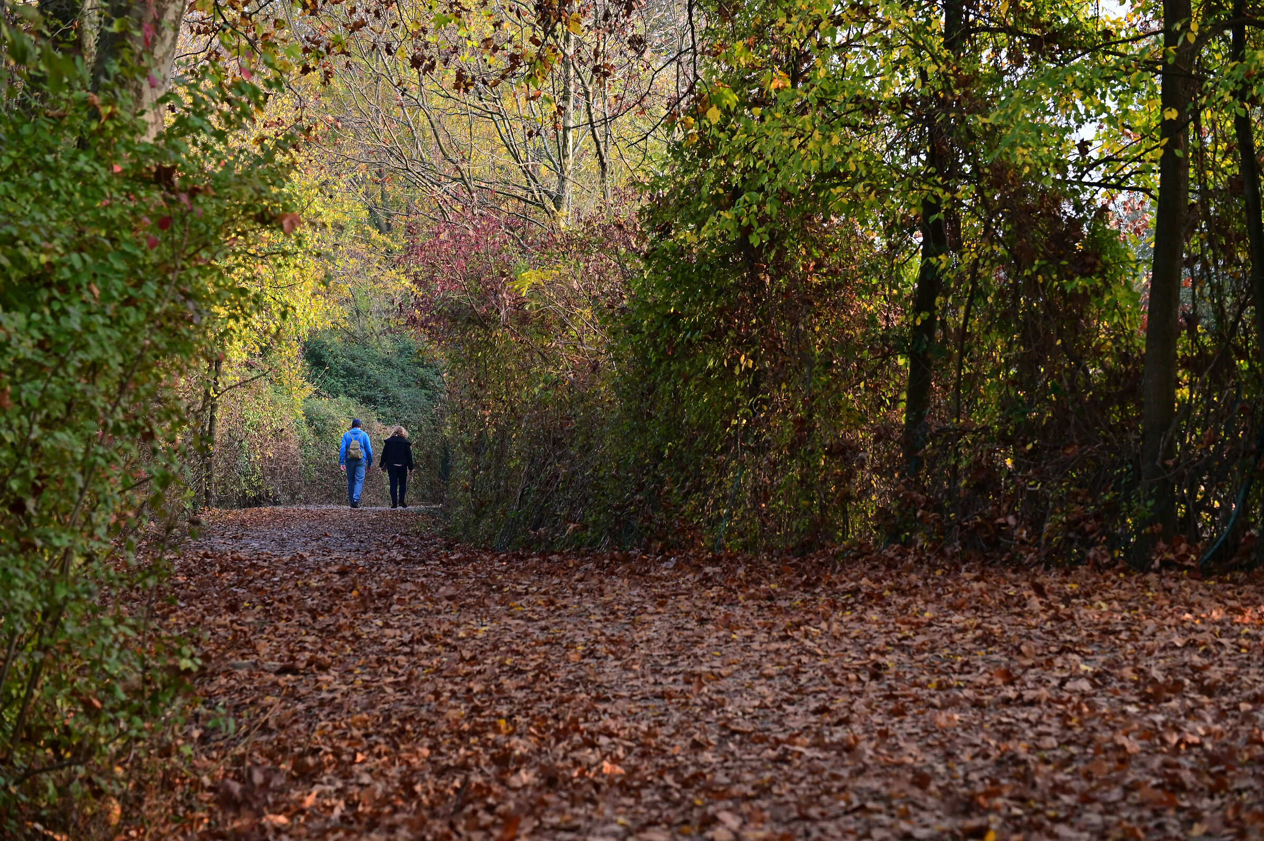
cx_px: 632
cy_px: 420
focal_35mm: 120
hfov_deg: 17.1
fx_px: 4211
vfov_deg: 11.4
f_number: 8
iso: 400
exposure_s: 1/200
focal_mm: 120
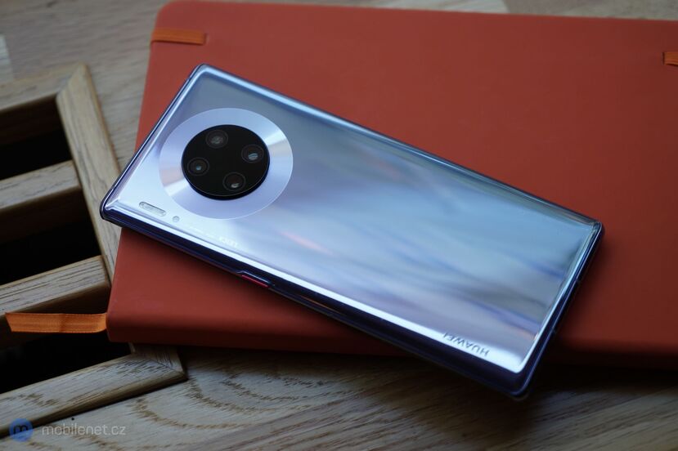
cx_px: 339
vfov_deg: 20.9
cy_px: 226
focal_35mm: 65
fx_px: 1224
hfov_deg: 31.0
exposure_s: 1/200
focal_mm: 65
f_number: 4
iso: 400
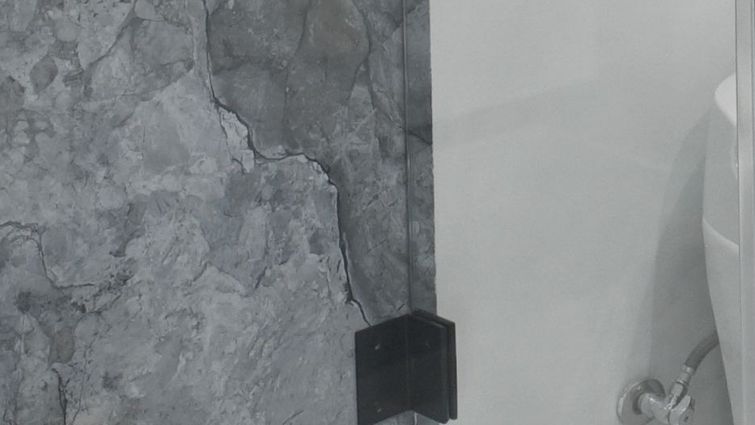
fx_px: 2022
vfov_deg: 10.9
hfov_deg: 18.0
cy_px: -430
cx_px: 1249
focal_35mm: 101
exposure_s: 1/15
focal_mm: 10
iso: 250
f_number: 8
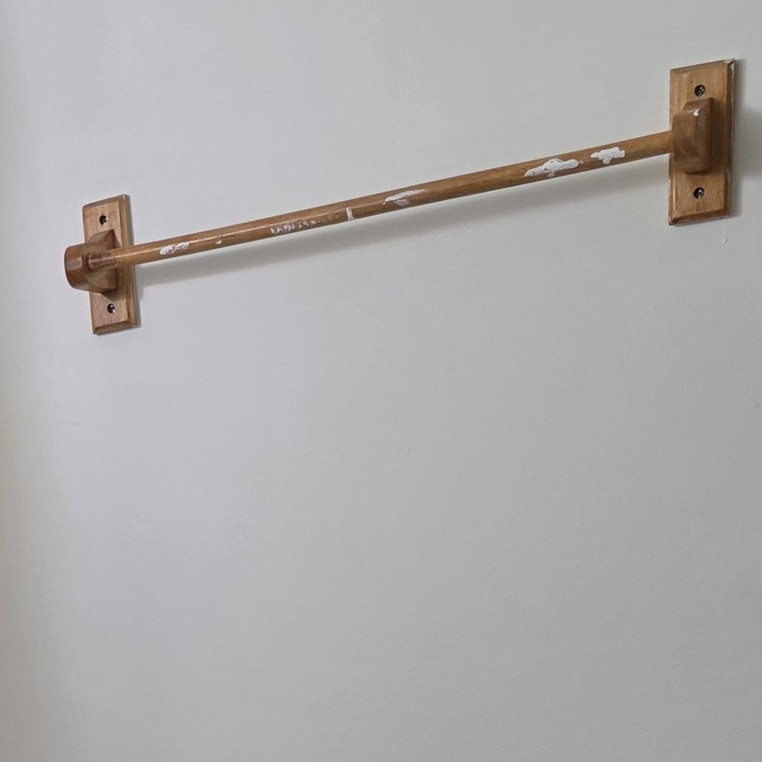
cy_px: 1045
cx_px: -121
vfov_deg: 20.2
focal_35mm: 77
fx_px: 1918
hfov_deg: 21.1
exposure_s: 1/120
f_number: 1.7
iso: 125
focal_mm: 6.3
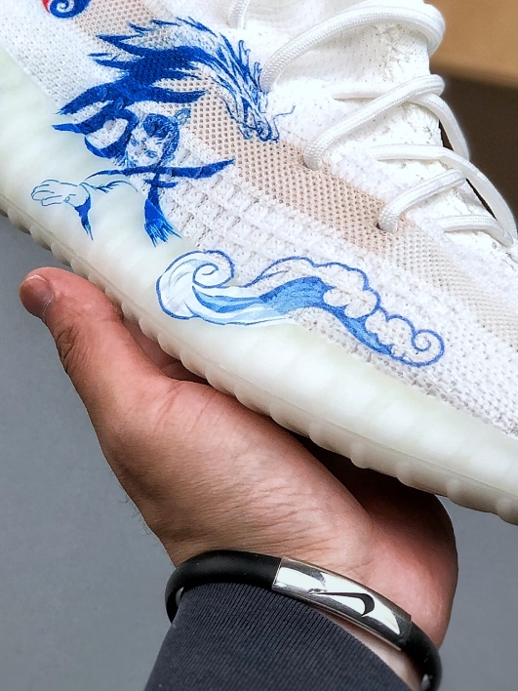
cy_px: 121
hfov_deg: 12.8
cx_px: 278
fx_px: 2314
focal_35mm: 116
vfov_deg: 16.8
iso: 20
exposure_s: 1/109
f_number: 2.8
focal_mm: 6.6
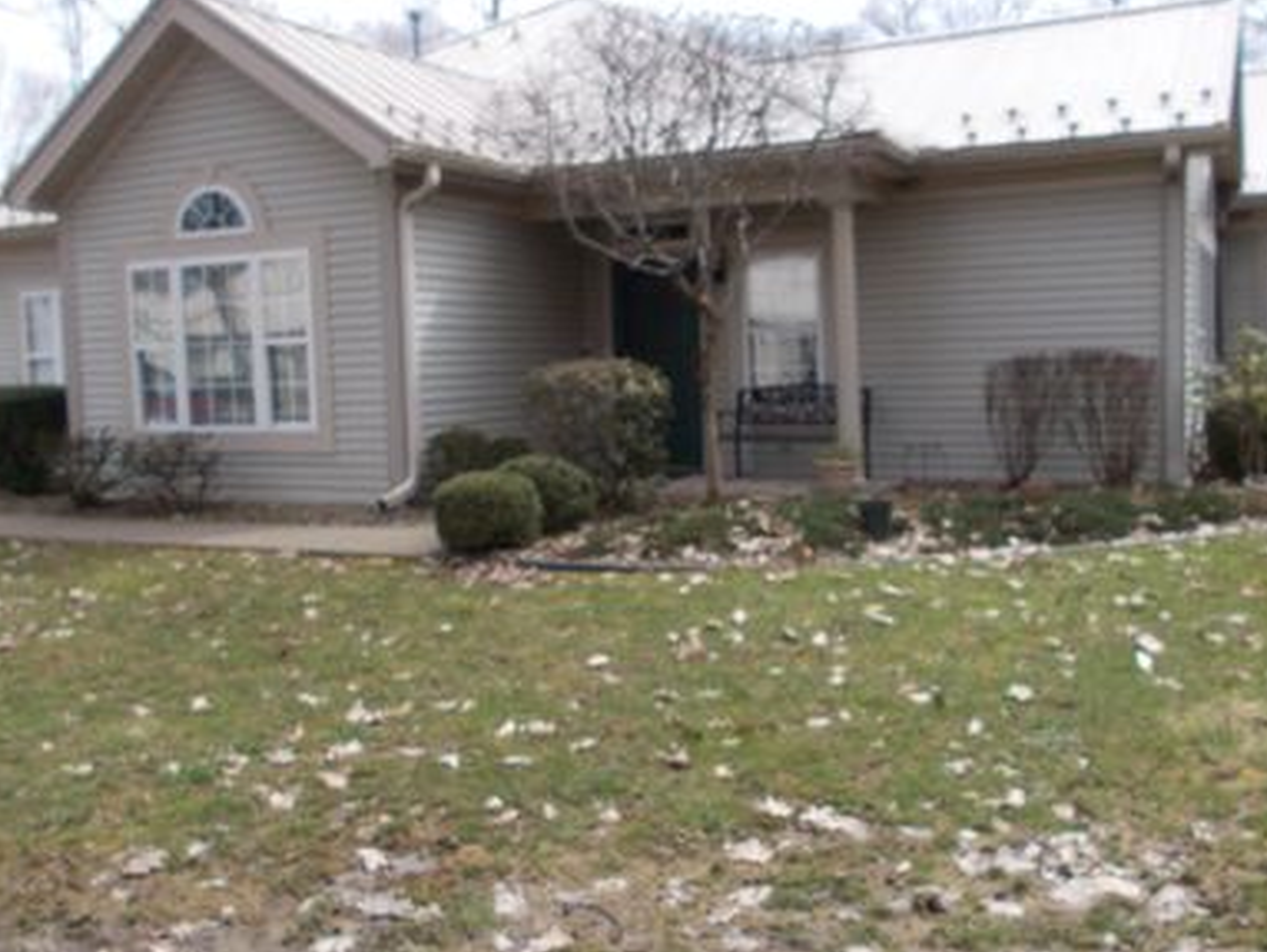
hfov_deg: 53.9
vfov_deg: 41.8
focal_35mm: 34
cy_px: 436
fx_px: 1245
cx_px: 687
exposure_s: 1/400
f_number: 3.2
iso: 80
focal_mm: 4.6
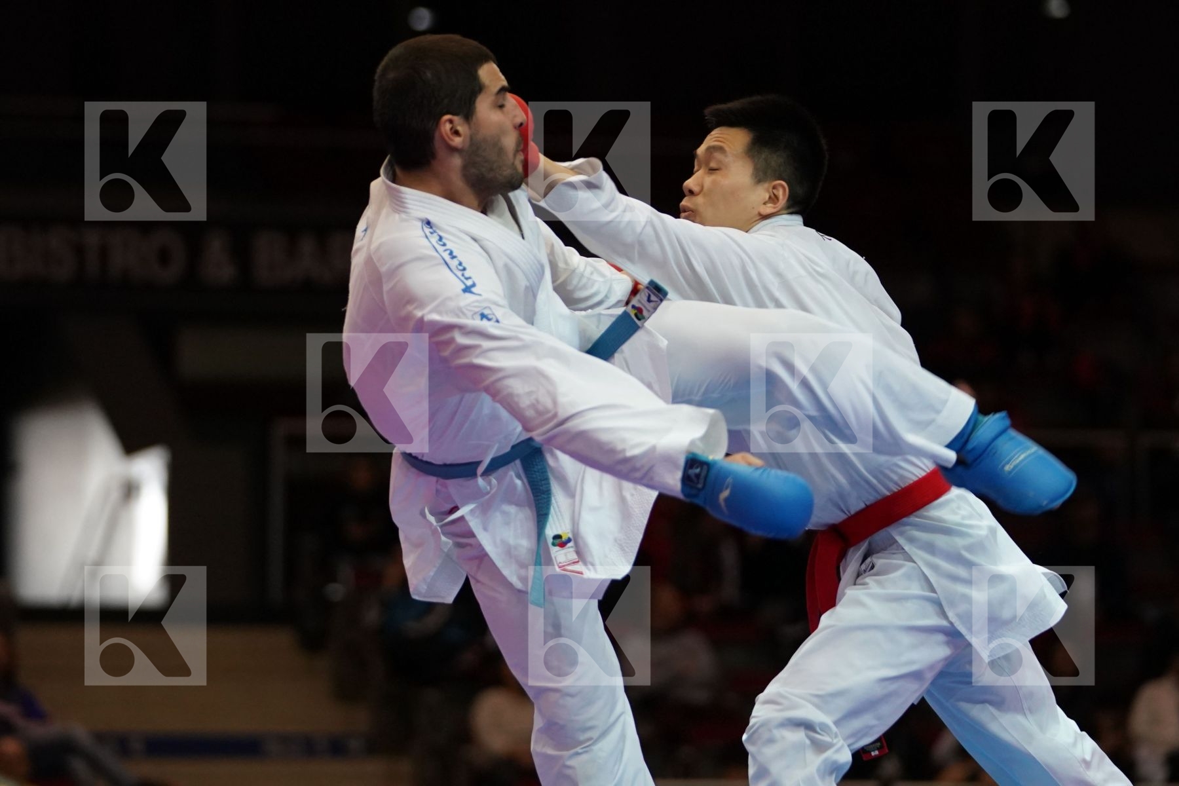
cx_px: 590
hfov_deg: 10.2
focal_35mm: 201
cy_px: 393
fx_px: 6582
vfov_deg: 6.8
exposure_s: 1/1000
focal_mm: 134
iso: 2500
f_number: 2.8
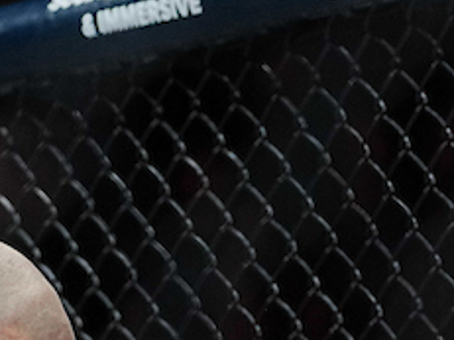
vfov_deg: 2.4
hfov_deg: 3.3
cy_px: 755
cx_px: 45
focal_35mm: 609
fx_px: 7983
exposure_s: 1/1250
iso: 1600
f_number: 2.8
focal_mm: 122
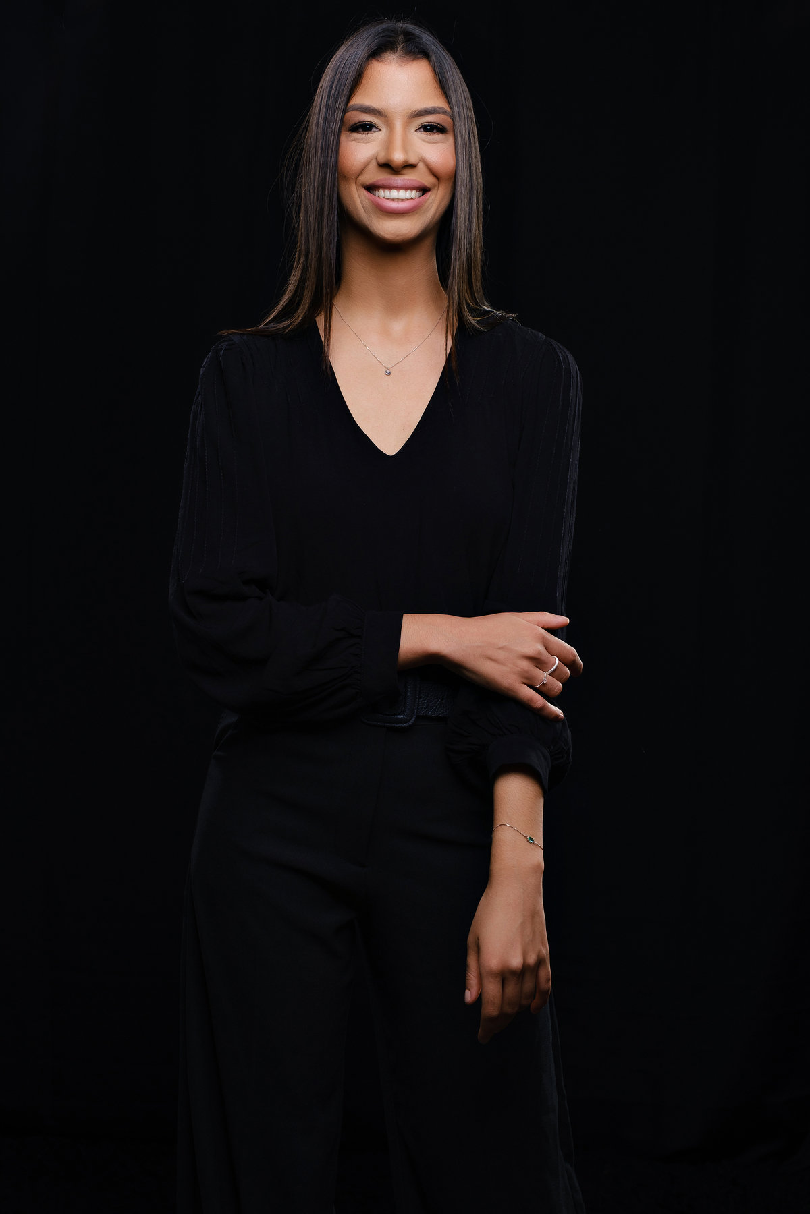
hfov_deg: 18.2
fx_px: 2531
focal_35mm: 75
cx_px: 405
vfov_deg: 27.0
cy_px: 607
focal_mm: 50
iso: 160
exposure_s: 1/125
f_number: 5.6
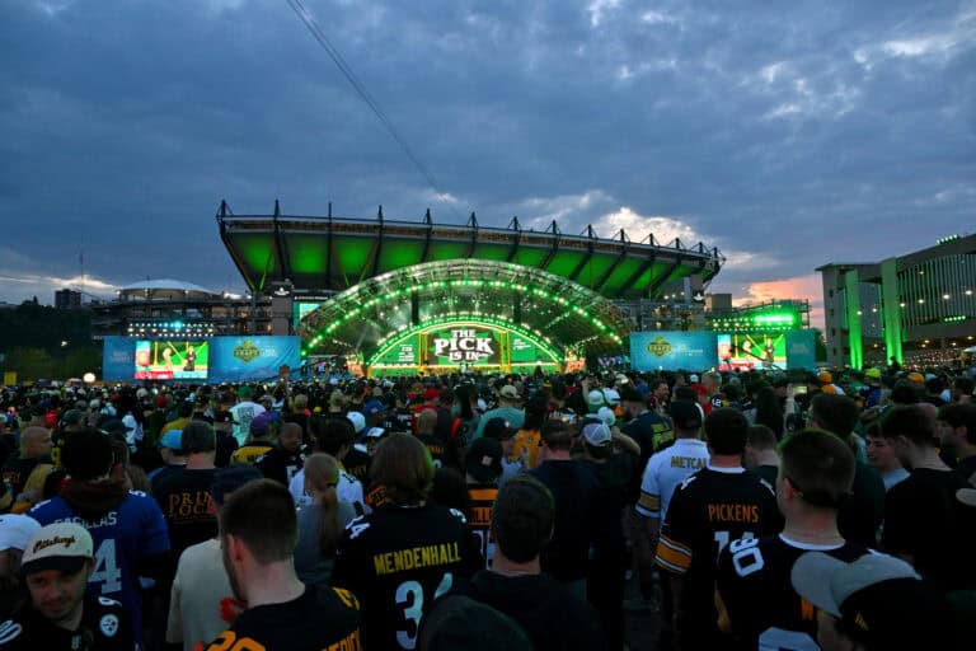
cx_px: 488
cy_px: 326
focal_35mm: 24
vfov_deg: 53.1
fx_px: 651
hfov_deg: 73.7
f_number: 7.1
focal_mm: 24
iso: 1250
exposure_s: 1/50
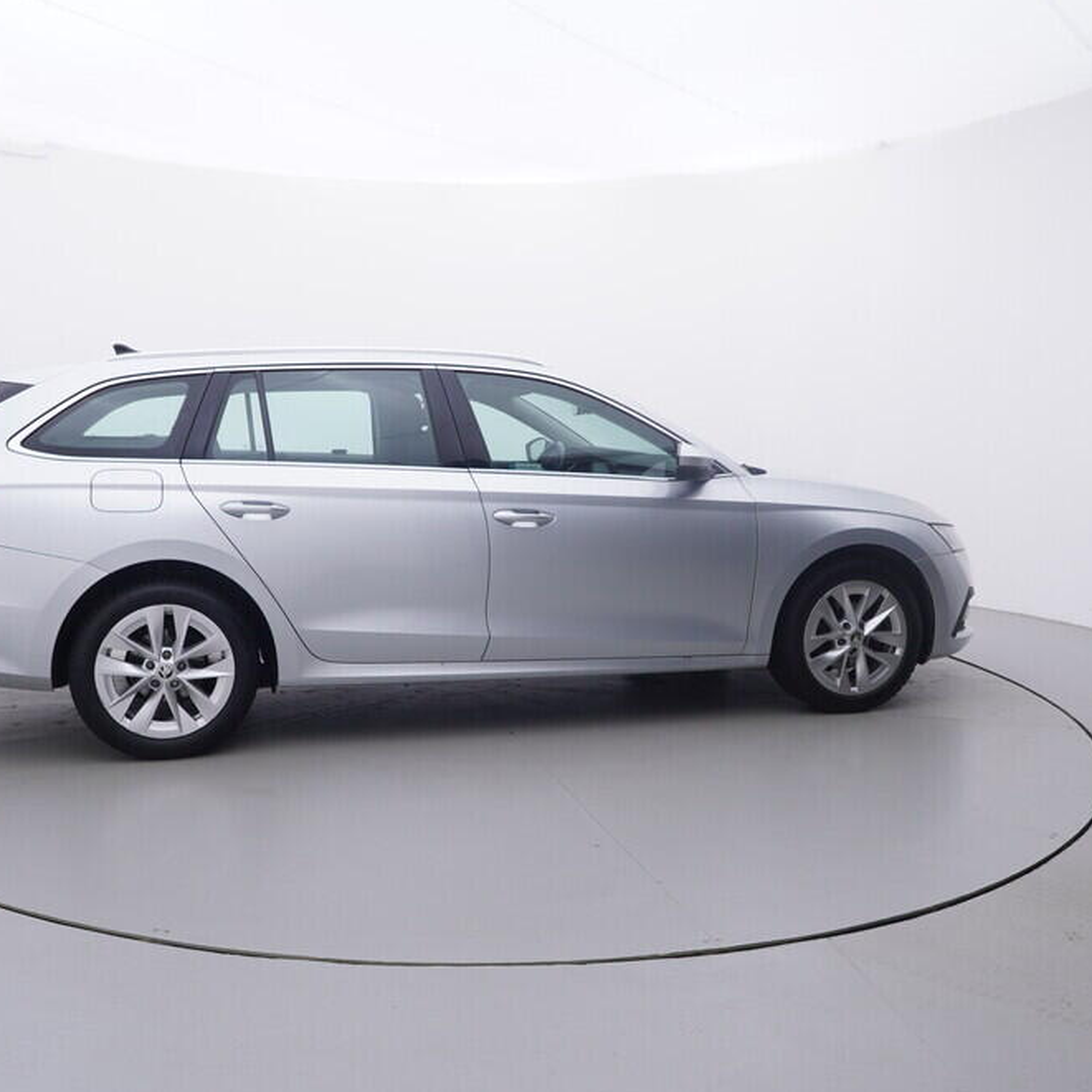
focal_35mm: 30
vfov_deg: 54.6
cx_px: 454
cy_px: 544
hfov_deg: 54.3
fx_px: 1059
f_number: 5
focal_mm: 15
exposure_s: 1/80
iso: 200
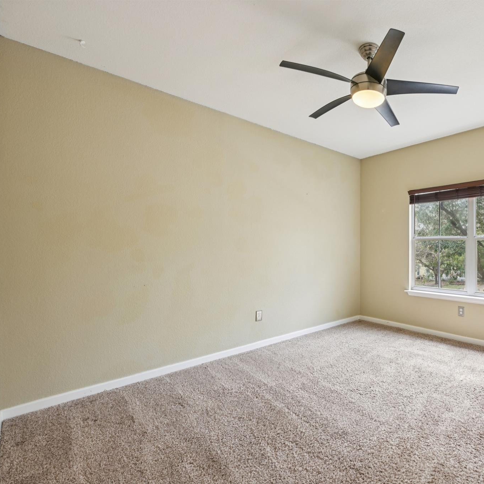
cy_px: 243
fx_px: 285
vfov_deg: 80.7
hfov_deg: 74.8
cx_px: 364
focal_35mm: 18
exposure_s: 1/20
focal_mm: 14
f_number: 5.6
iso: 100
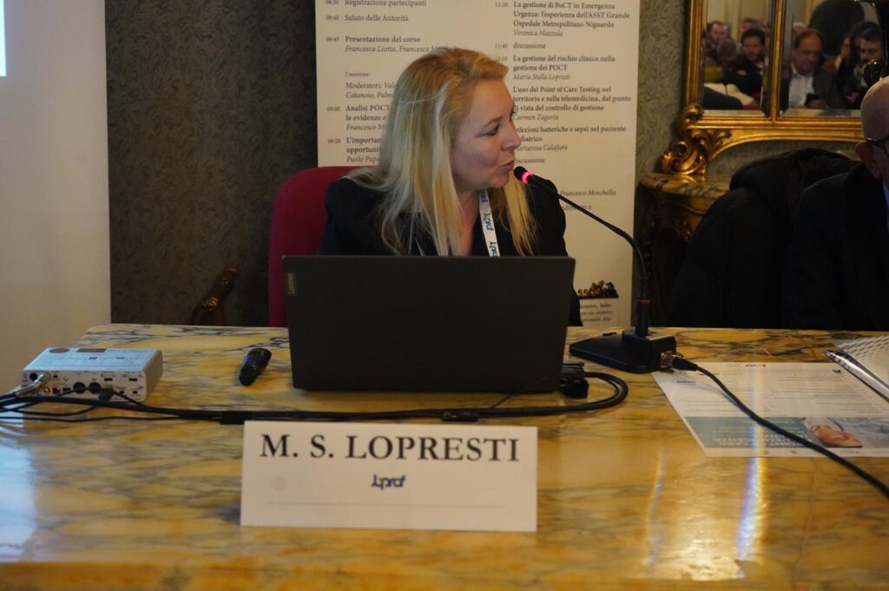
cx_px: 444
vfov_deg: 27.5
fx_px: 1209
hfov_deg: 40.4
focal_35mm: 49
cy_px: 296
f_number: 5.6
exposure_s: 1/125
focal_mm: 49
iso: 10000
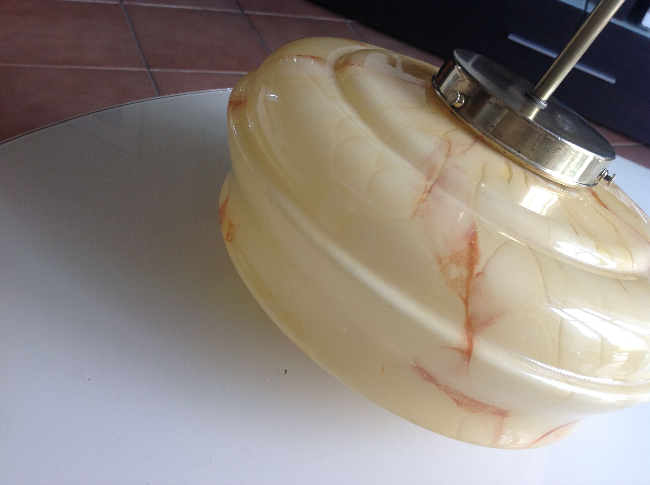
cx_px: 325
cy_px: 242
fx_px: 656
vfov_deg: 40.6
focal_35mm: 35
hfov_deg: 52.7
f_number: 2.4
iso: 64
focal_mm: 4.28
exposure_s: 1/24
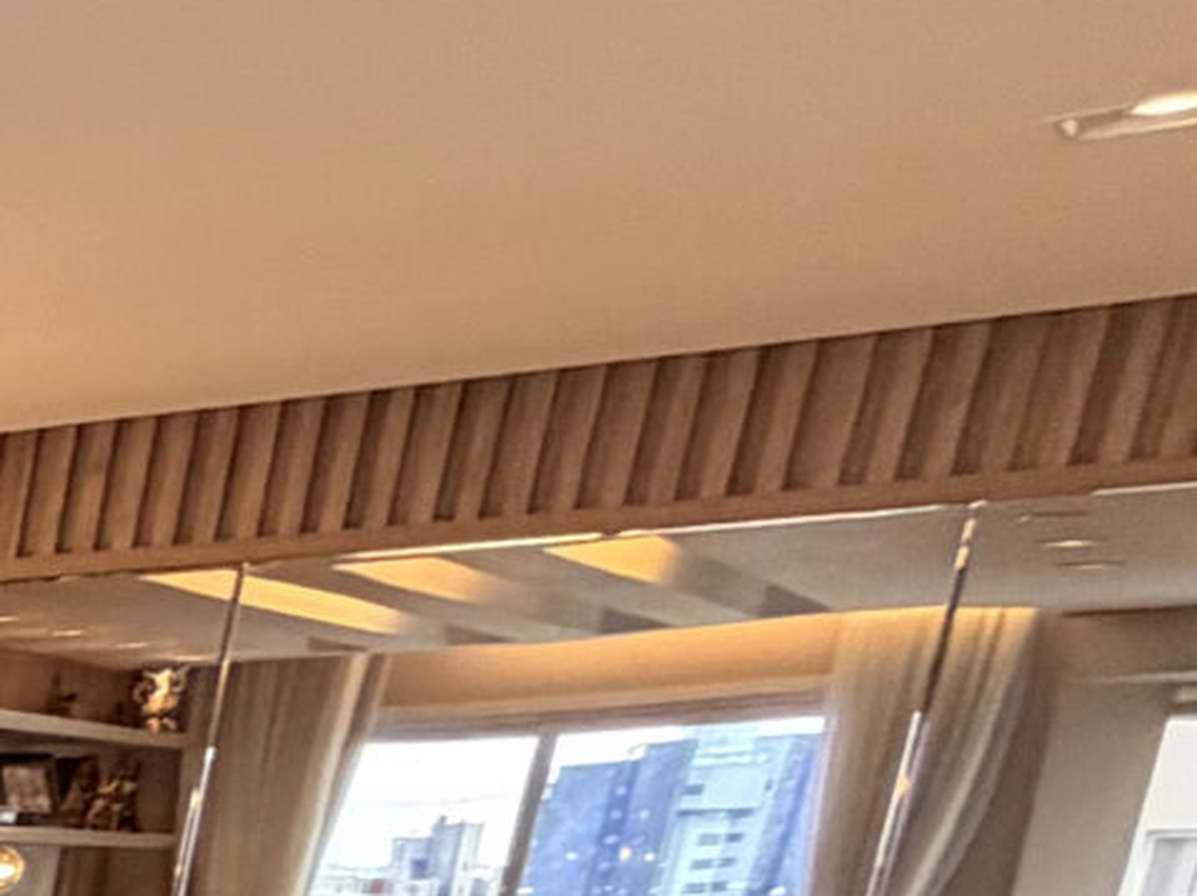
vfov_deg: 16.7
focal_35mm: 75
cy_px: 1544
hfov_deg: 13.3
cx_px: -2003
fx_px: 2592
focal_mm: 2.22
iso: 320
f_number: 2.2
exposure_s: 1/120
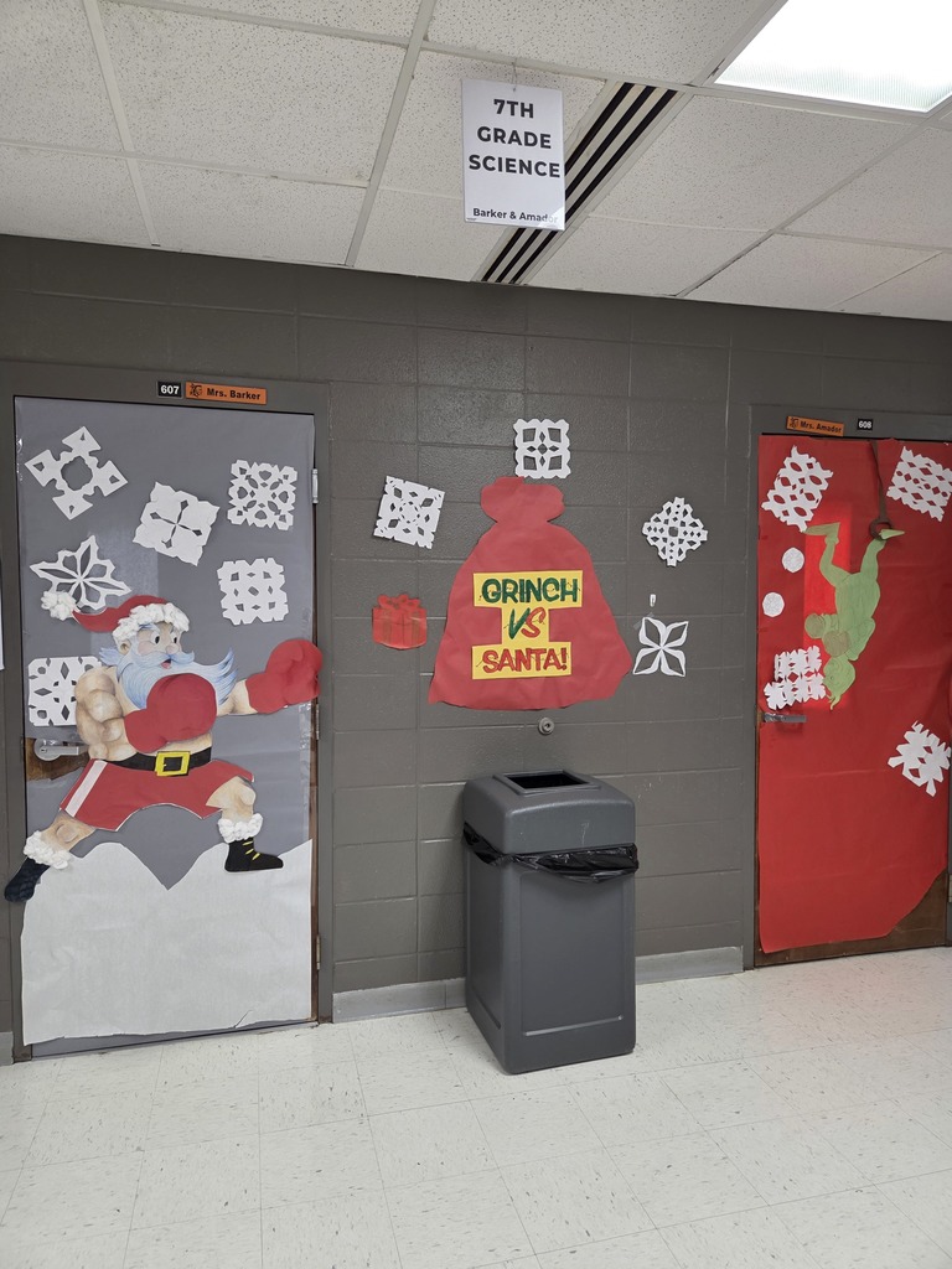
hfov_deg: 58.9
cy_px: 634
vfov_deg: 73.9
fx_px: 843
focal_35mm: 23
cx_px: 476
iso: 320
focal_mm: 5.4
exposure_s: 1/120
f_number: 1.8
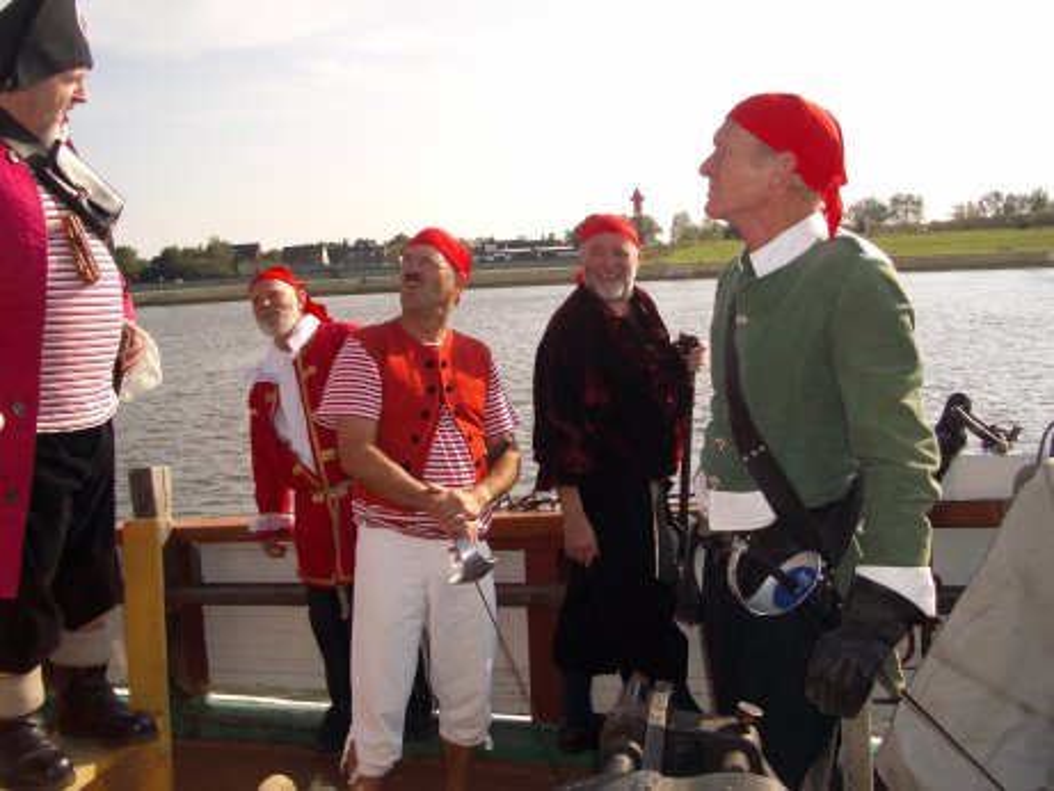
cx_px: 527
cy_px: 396
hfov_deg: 52.6
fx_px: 1066
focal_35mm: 35
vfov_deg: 40.7
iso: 100
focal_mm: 5.8
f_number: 4.3
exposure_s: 1/800
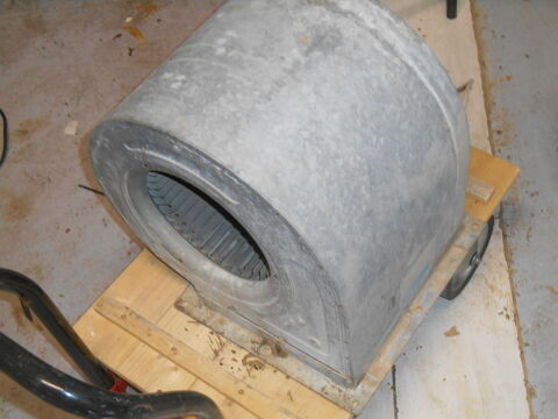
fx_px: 854
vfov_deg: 27.5
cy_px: 210
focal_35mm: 53
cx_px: 279
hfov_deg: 36.2
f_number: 4.2
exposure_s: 1/8
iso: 400
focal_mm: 9.5
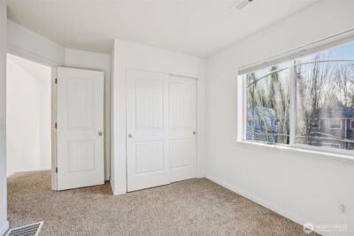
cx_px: 177
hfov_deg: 96.7
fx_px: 157
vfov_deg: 73.8
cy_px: 118
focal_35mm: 16
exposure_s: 1/50
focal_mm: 16
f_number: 8
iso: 400
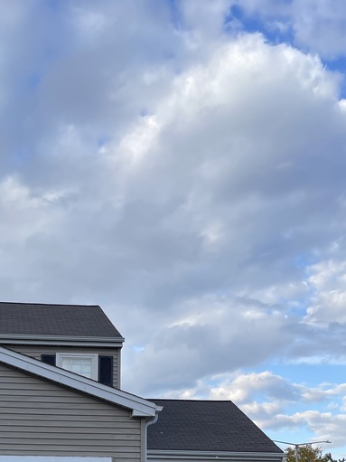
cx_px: 59
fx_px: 733
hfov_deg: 26.0
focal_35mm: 55
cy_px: 466
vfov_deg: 32.1
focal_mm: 5.1
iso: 50
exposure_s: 1/1883
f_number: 1.6
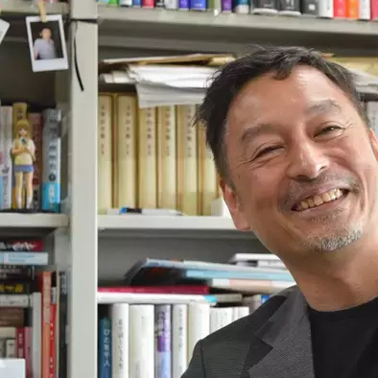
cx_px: 261
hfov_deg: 16.3
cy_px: 188
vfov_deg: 16.3
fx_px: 1318
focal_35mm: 107
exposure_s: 1/160
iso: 3200
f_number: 5.6
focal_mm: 55
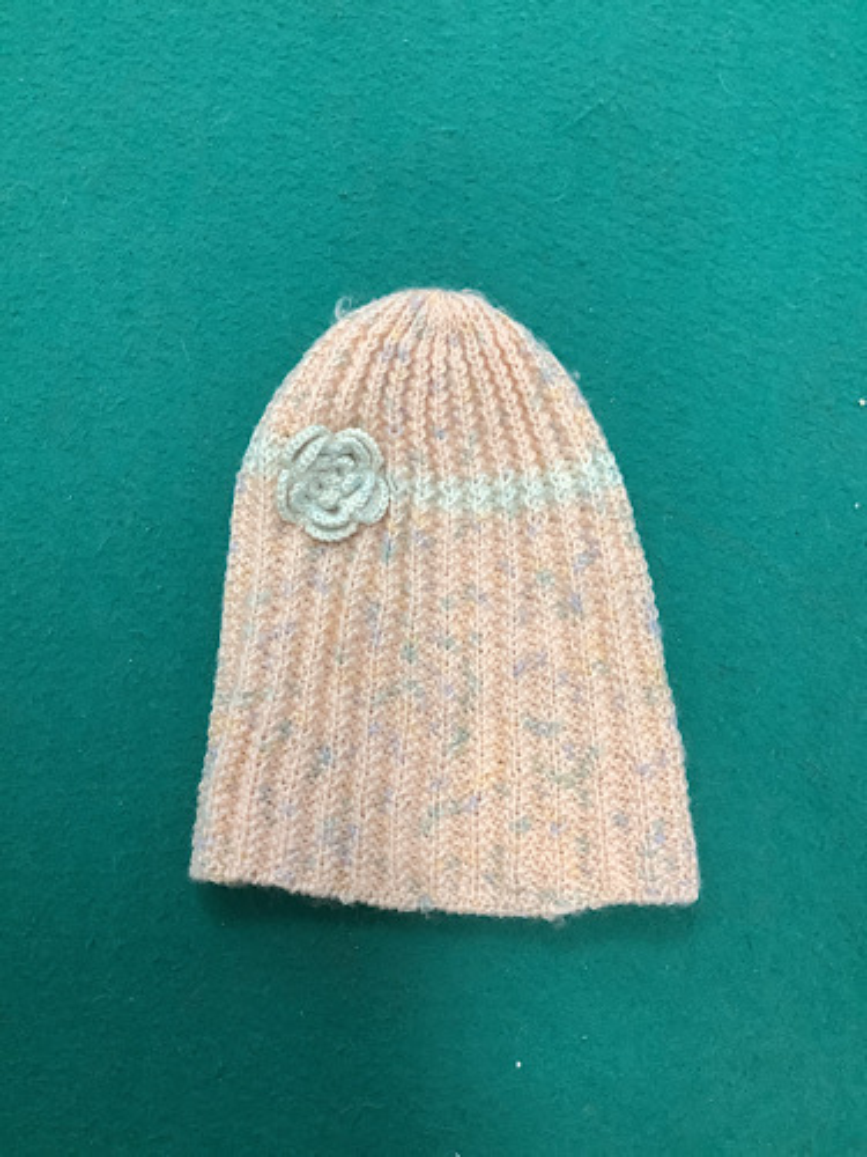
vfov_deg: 58.4
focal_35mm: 31
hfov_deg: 45.4
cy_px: 578
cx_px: 434
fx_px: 1035
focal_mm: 3.3
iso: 125
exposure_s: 1/50
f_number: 2.4
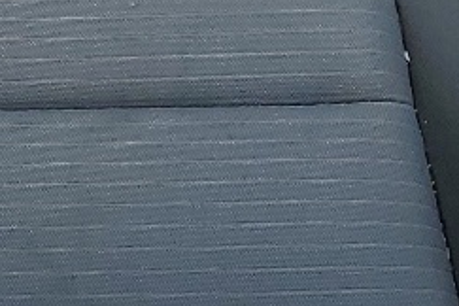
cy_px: 9
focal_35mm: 178
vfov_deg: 7.7
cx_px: -735
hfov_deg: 9.8
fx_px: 2269
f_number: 1.5
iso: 50
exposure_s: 1/294
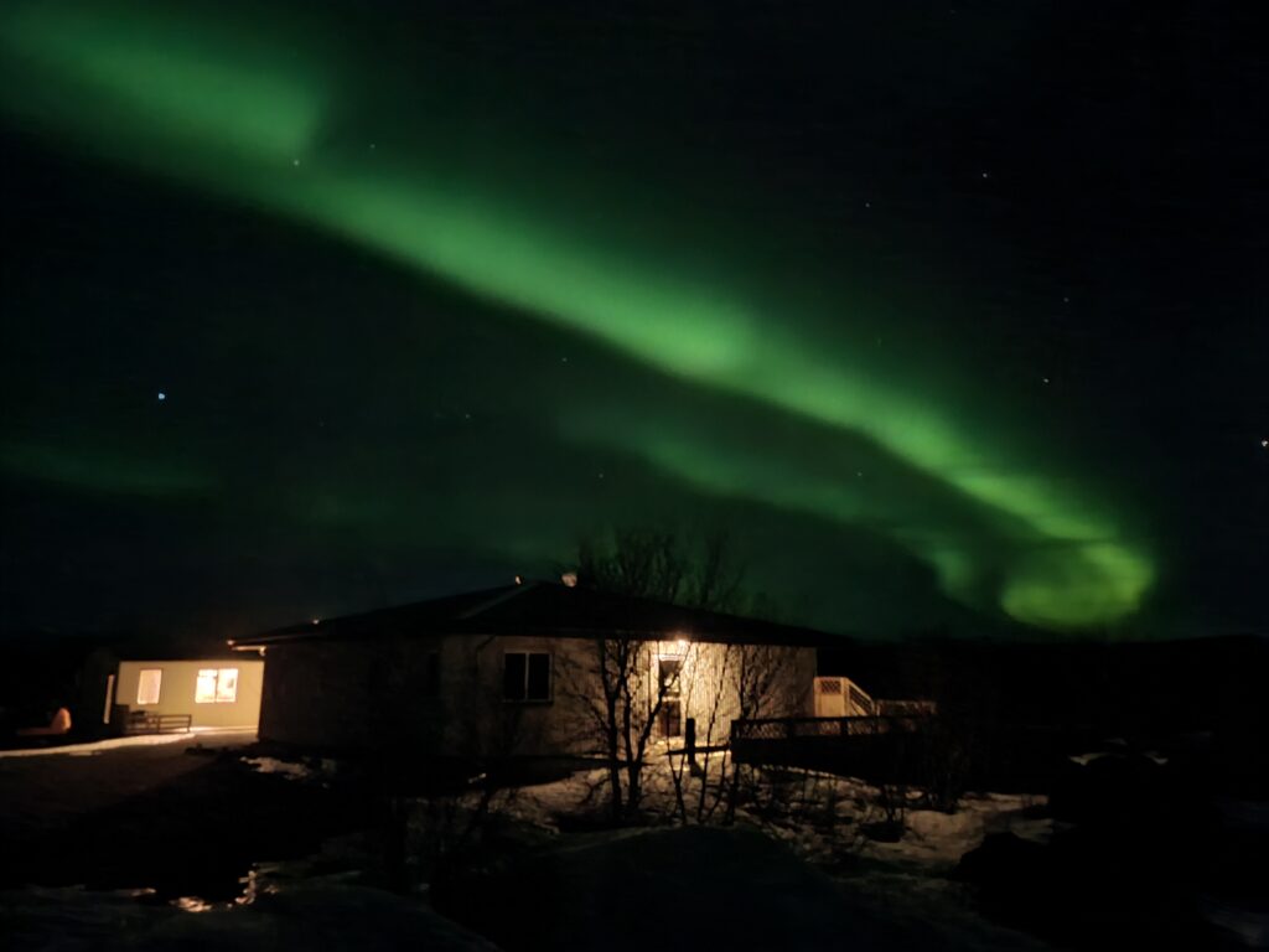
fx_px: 953
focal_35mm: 26
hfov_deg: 67.3
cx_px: 634
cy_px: 476
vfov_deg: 53.1
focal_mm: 5.4
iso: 2000
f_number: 1.8
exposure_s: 1/4
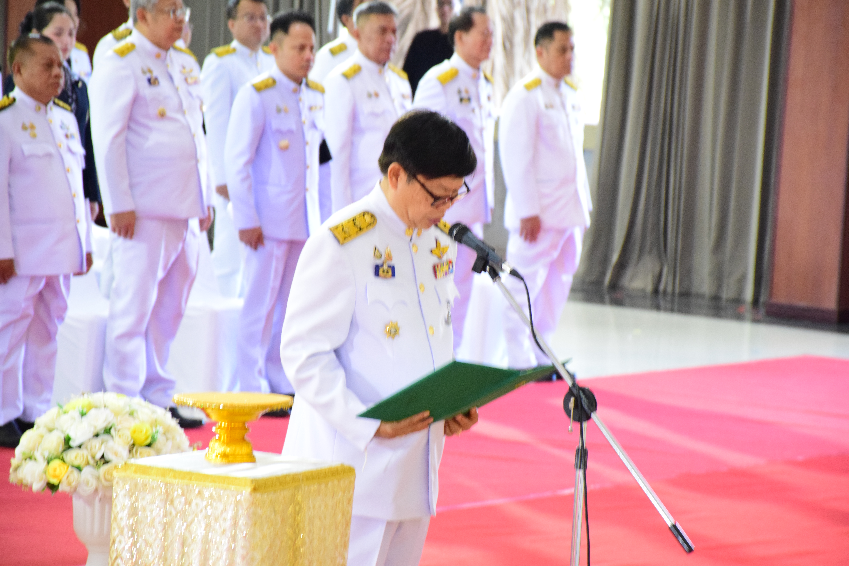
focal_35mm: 174
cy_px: 283
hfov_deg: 11.8
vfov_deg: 7.9
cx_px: 424
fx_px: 4103
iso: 3200
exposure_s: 1/30
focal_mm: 116
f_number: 5.6
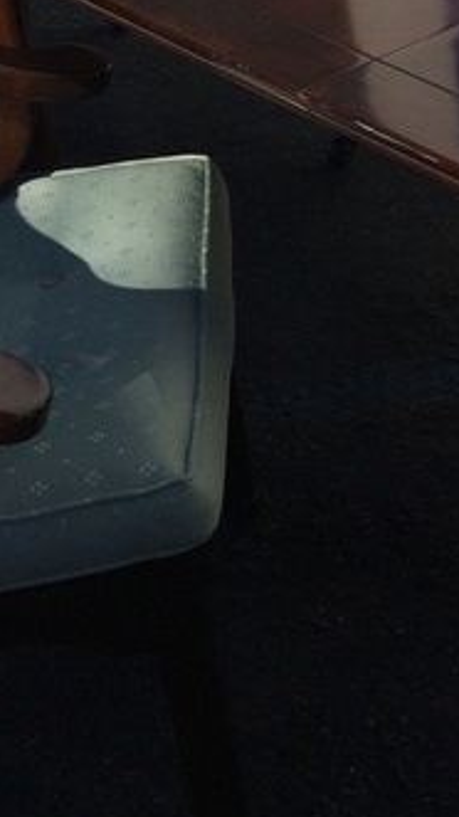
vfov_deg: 23.4
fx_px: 1927
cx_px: 829
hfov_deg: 12.4
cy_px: 107
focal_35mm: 89
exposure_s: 1/6849
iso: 40
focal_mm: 4.12
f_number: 2.2
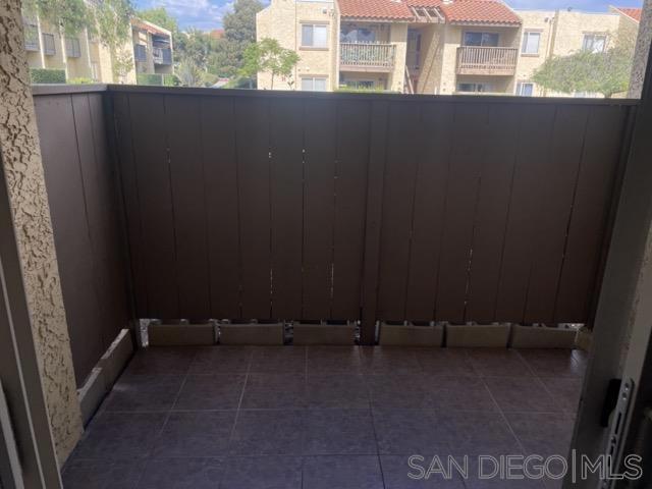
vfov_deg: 53.1
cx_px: 326
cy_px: 244
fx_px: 490
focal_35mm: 26
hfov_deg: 67.3
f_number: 1.6
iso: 32
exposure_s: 1/1171
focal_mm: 4.2
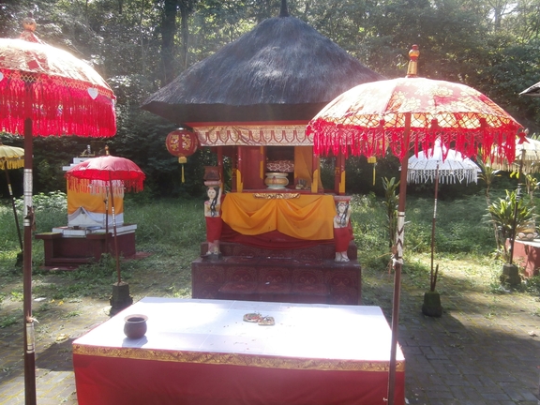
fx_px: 390
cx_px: 279
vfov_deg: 54.9
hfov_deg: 69.4
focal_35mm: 25
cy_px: 203
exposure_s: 1/250
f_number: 3
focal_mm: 4.2
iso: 100
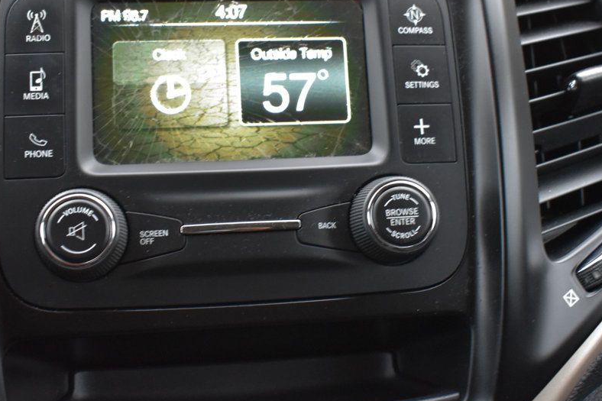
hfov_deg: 37.8
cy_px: 154
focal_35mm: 53
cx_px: 290
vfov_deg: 25.6
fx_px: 880
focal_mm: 27
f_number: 5.6
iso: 1600
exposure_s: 1/15
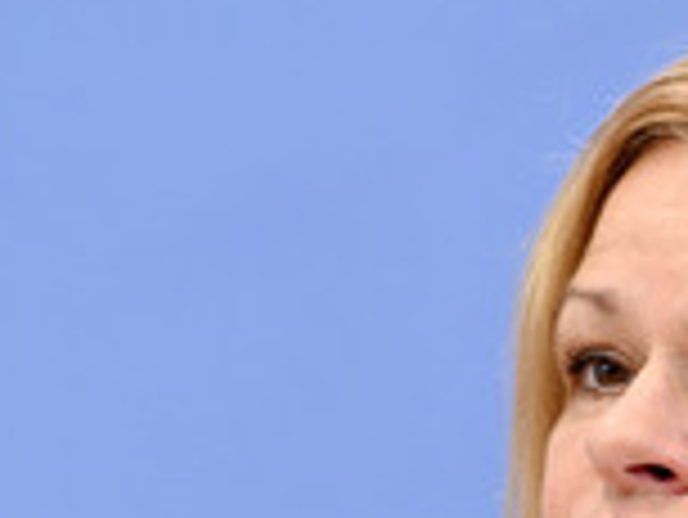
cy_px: 608
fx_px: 8454
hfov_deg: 4.7
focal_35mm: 425
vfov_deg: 3.5
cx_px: 596
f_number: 6.3
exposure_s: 1/400
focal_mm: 150
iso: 4000
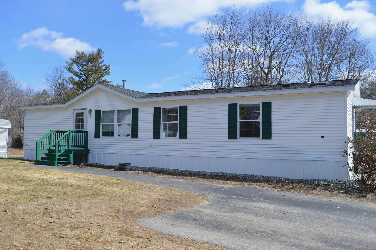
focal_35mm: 32
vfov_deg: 41.6
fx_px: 329
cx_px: 188
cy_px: 125
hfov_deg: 59.5
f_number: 8
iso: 100
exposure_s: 1/250
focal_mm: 21
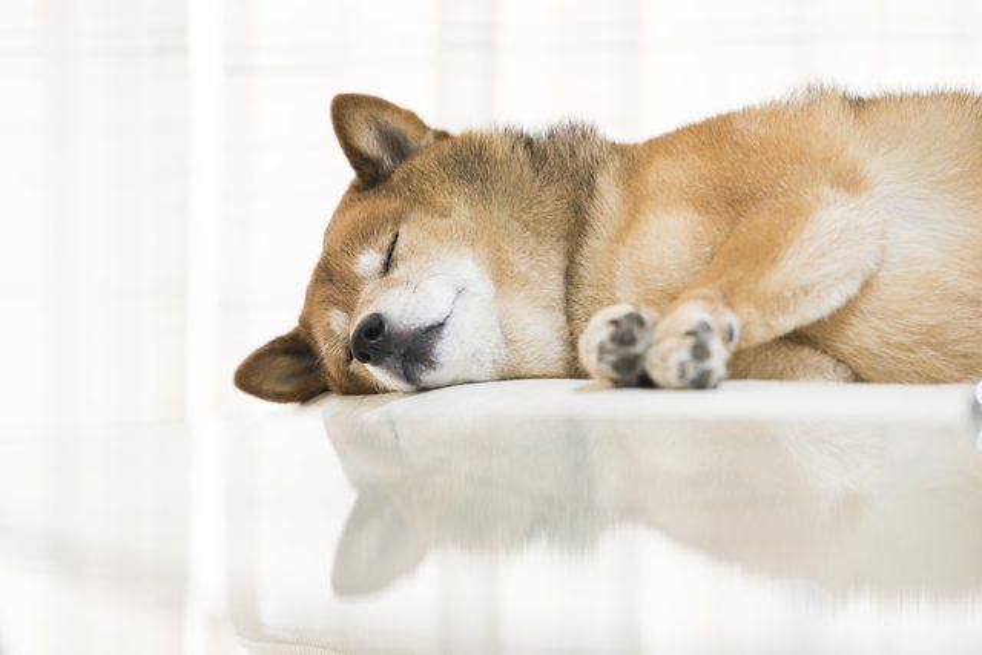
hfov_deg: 10.3
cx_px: 491
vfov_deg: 6.9
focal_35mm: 200
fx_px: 5456
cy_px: 328
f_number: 4
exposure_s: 1/60
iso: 800
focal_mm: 200
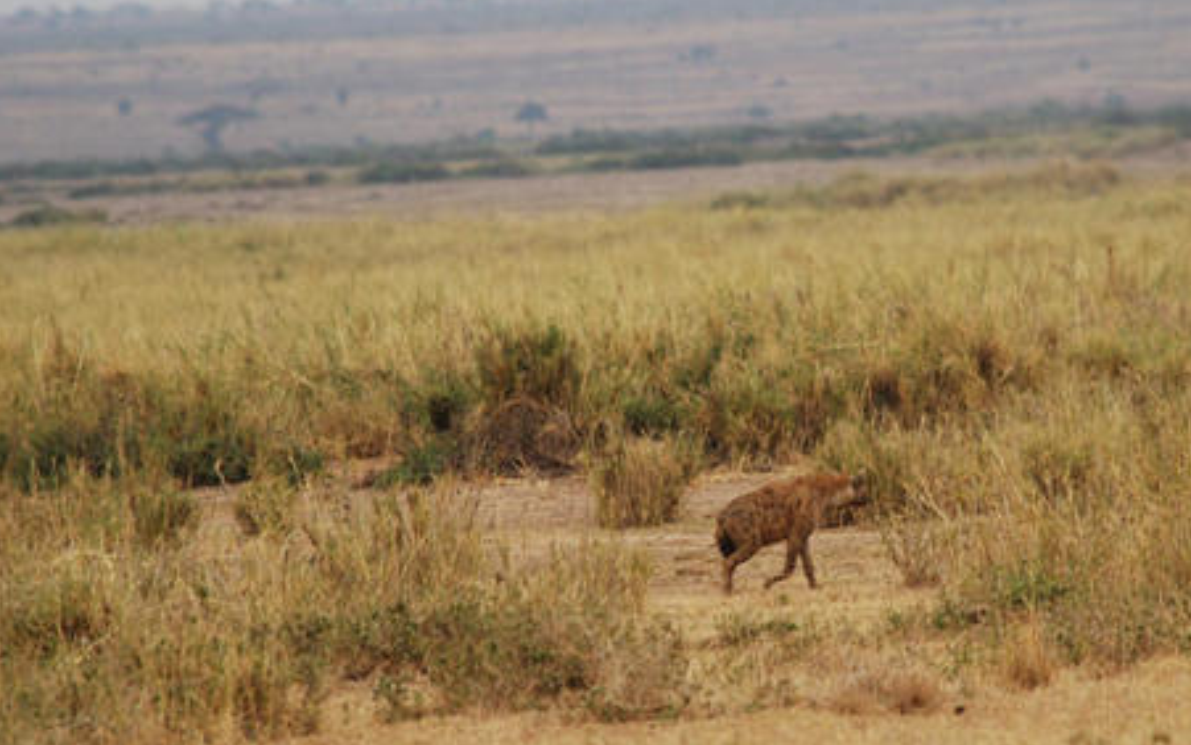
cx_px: 811
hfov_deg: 2.2
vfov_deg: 1.4
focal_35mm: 951
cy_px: 439
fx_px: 30872
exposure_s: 1/100
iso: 160
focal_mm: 400
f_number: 5.6
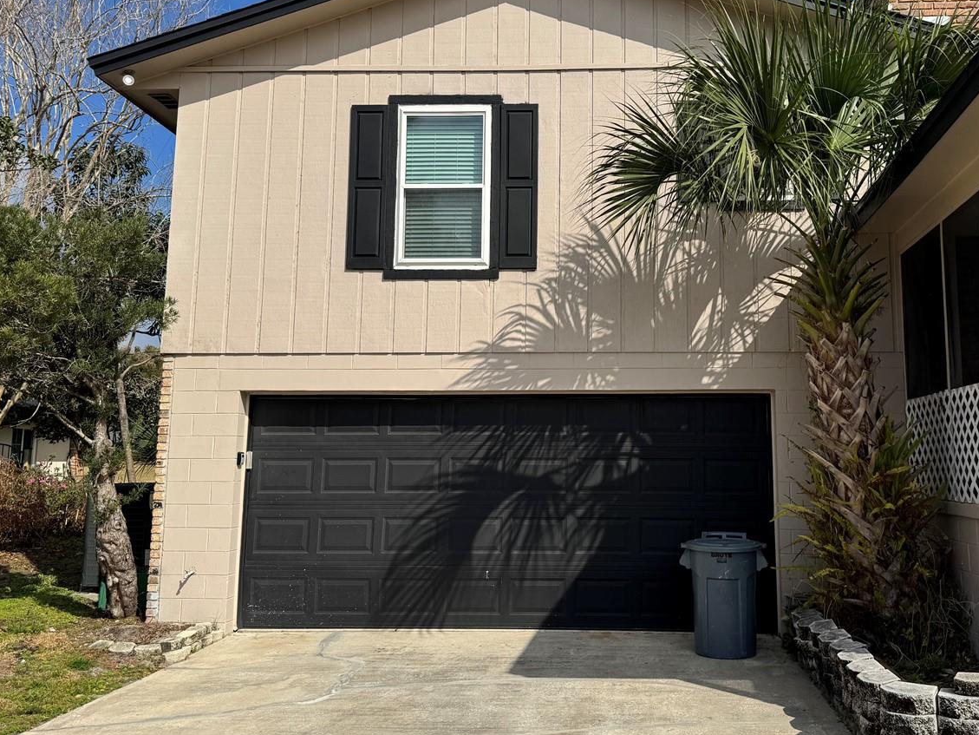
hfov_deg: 53.5
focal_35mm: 34
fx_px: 962
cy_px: 320
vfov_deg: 41.7
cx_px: 594
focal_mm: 6.76
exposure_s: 1/7092
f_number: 1.78
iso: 80
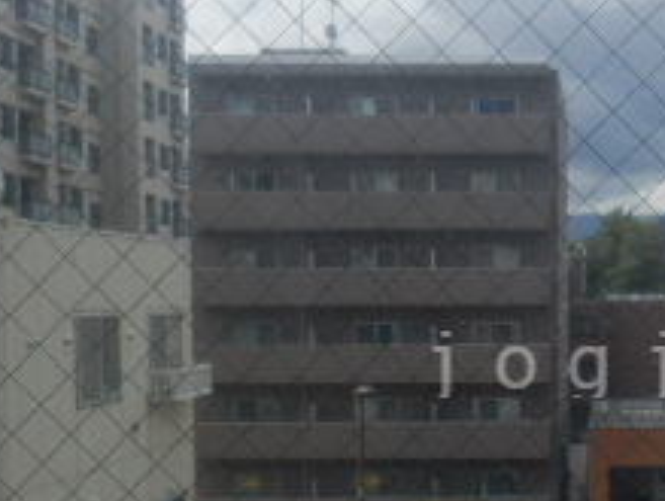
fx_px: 1347
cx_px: 635
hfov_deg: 26.5
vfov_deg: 20.9
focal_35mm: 70
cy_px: 361
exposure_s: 1/800
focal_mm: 4.2
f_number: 3
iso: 80
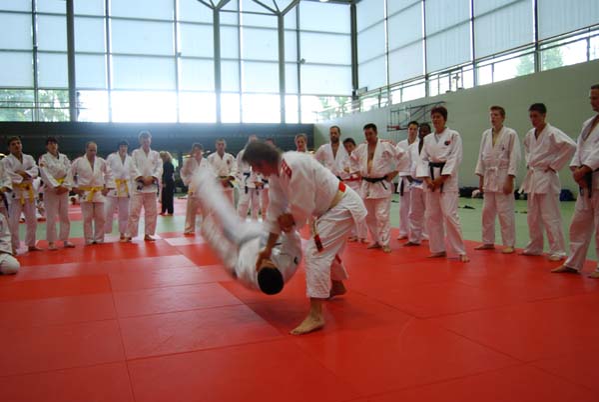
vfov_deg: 40.1
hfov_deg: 57.2
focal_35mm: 33
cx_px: 300
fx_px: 550
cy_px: 201
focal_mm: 22
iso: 200
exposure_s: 1/50
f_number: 3.8
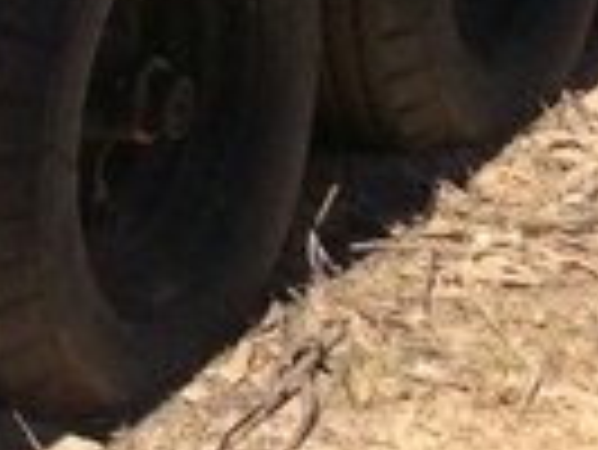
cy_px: -850
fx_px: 3424
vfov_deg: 6.8
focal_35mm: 198
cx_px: -638
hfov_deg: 9.3
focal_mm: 3.3
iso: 32
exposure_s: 1/1003
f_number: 2.4
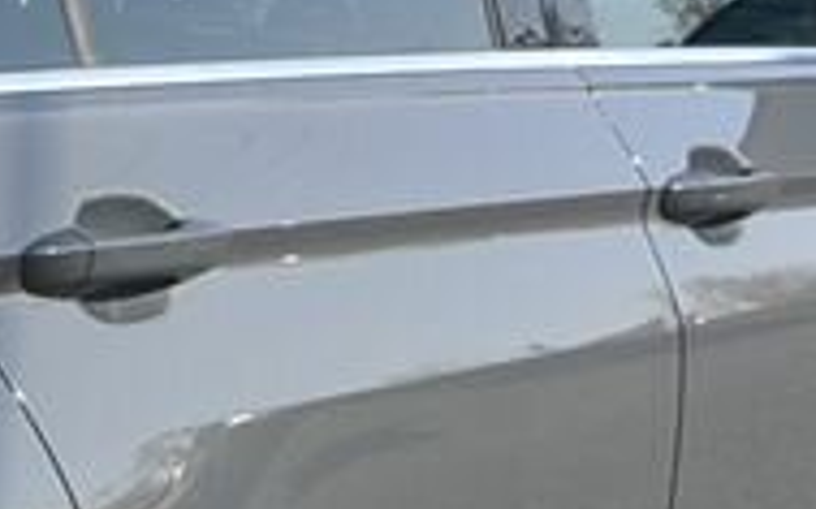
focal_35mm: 149
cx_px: -527
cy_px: 692
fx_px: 3313
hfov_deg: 13.0
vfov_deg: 8.6
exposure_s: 1/250
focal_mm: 10
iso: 160
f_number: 7.1
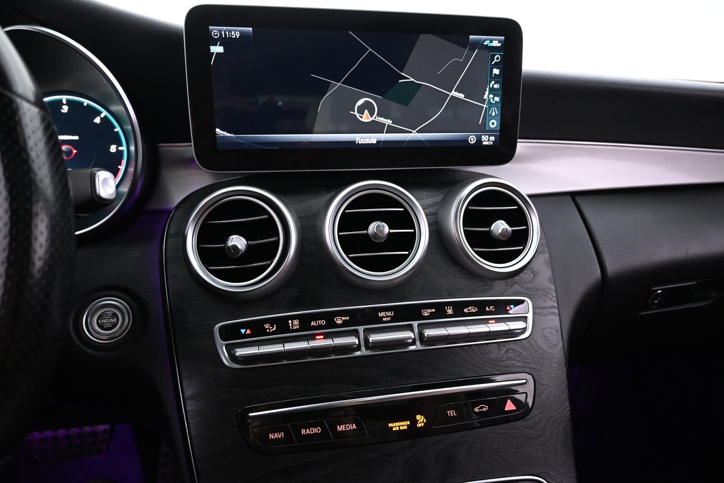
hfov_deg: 73.7
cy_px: 242
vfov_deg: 53.1
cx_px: 362
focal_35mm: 24
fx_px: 483
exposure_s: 1/20
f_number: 3.5
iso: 1600
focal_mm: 16
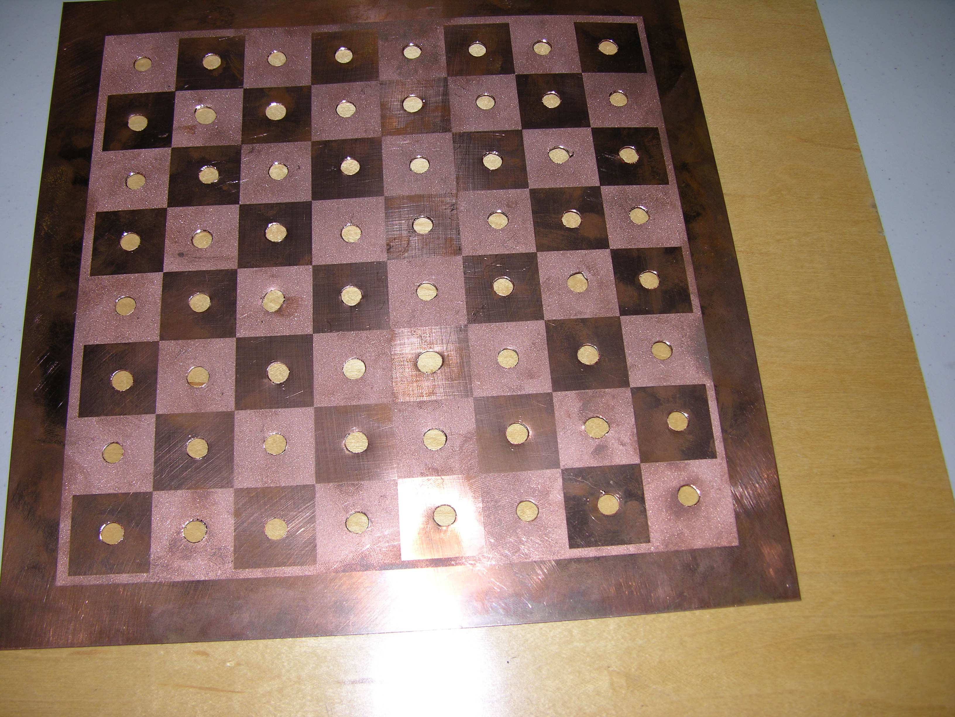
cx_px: 478
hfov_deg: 52.6
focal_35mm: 35
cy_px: 358
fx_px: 966
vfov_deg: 40.7
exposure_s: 1/60.1
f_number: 2.8
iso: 50
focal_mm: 8.9
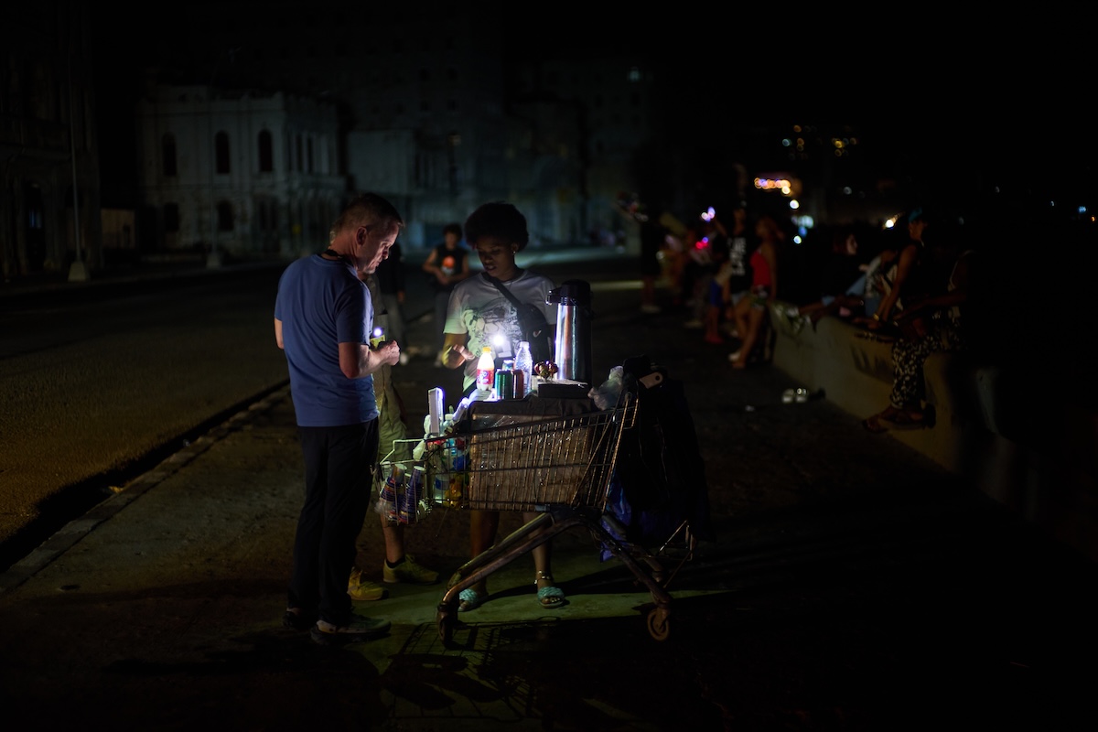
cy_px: 366
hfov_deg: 73.7
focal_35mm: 24
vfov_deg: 53.1
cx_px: 549
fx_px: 732
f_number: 2
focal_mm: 24
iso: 800
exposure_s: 1/30
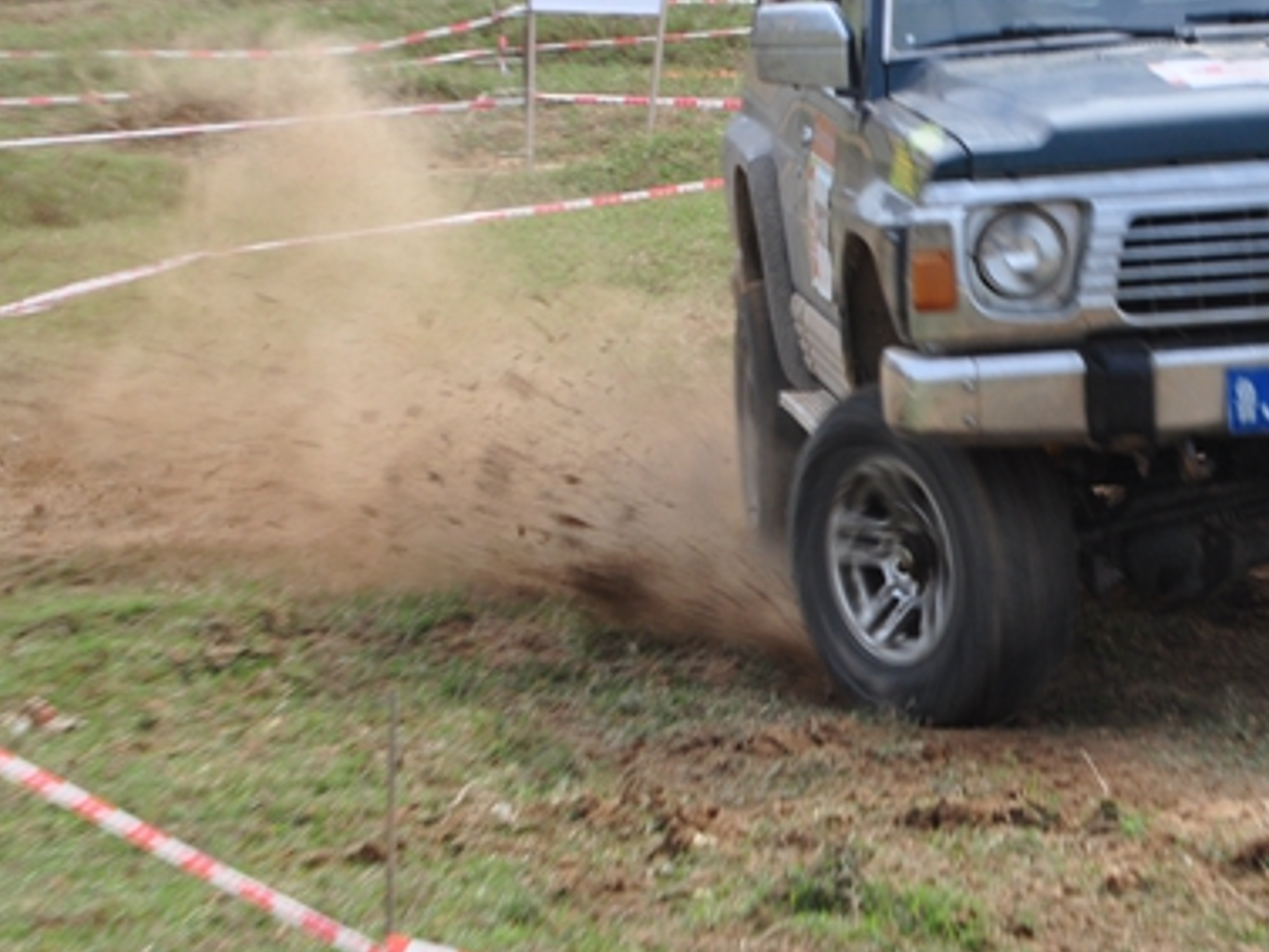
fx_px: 8398
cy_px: 607
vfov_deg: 6.5
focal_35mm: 229
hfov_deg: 8.6
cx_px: 1168
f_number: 20
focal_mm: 75
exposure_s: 1/60
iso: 250
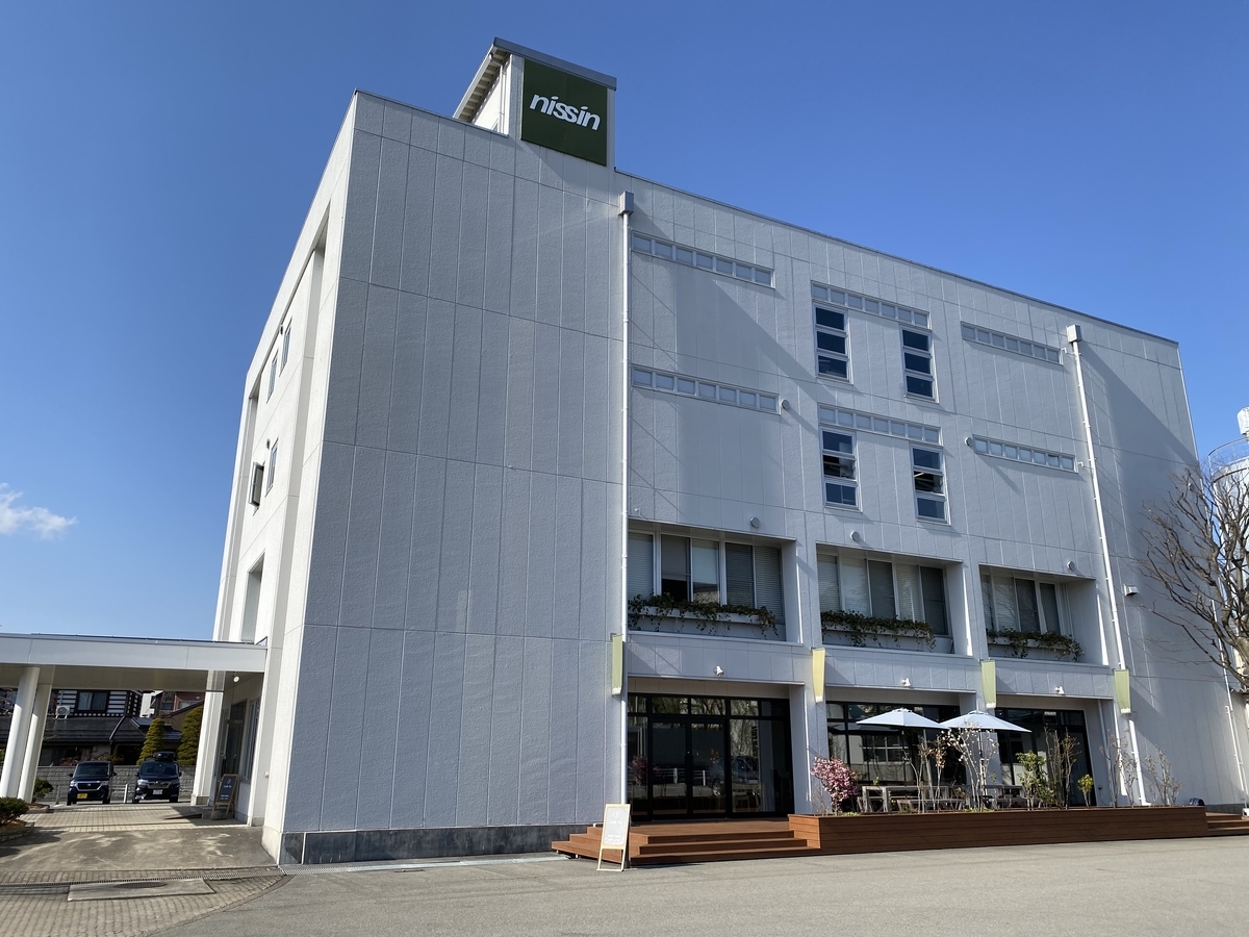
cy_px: 468
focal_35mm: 26
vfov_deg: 53.1
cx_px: 624
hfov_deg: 67.3
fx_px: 938
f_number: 1.8
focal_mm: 4.25
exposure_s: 1/2755
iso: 32
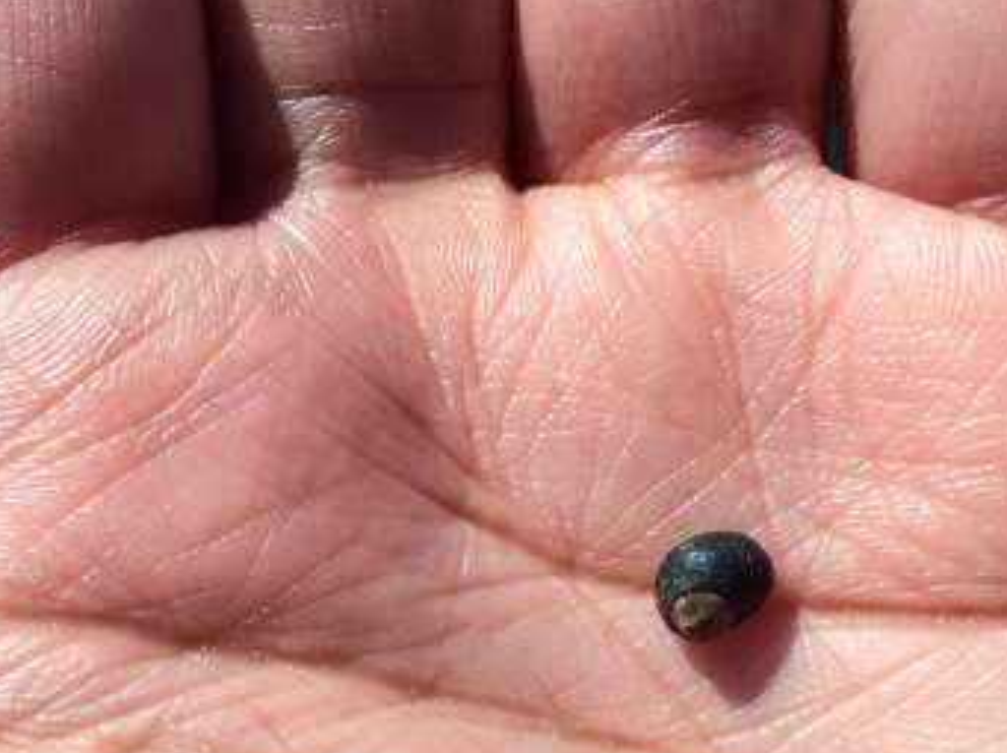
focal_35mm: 51
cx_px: 399
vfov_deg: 27.9
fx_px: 1482
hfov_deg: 37.4
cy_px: 601
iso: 32
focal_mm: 4.15
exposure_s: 1/3165
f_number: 2.2
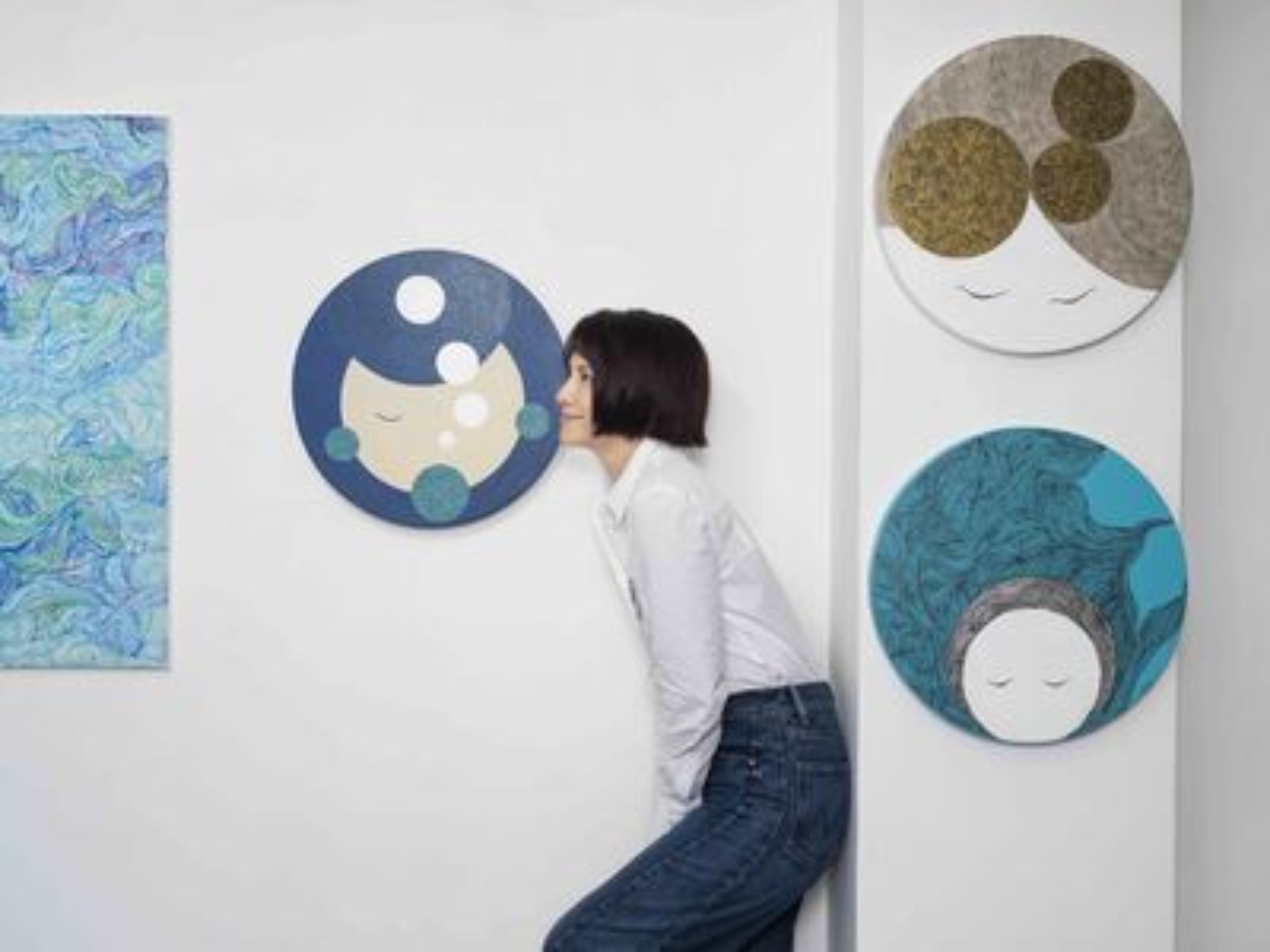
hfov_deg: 42.9
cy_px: 476
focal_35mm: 44
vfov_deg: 32.9
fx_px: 1614
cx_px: 635
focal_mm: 55.5
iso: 250
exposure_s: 1/250
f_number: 6.4
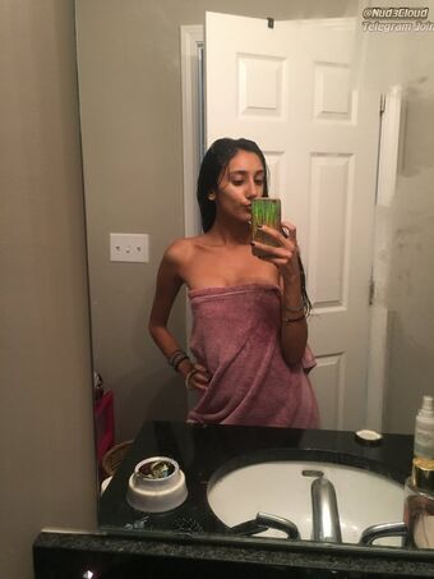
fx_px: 485
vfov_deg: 61.6
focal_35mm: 29
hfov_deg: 48.2
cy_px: 290
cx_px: 217
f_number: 2.2
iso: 160
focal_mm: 4.15
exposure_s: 1/30
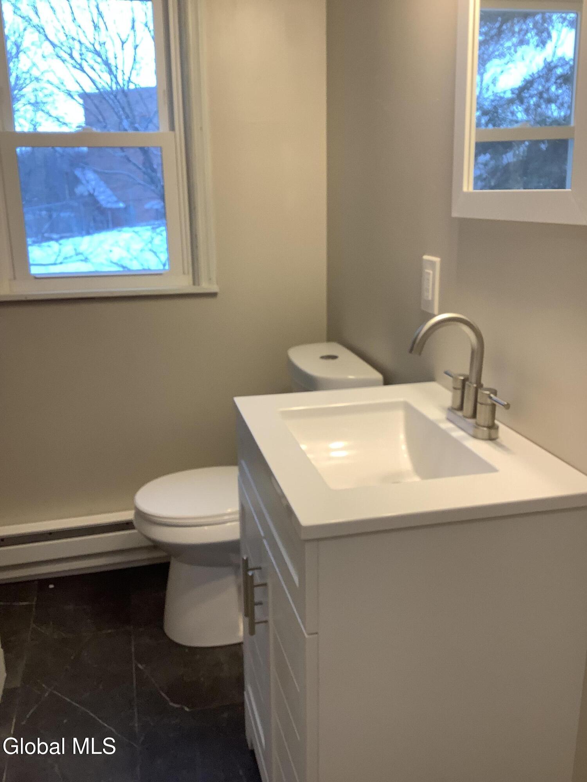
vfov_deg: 58.4
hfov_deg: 45.4
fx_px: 701
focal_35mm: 31
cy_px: 391
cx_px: 294
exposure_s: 1/50
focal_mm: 3.3
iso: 64
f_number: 2.4
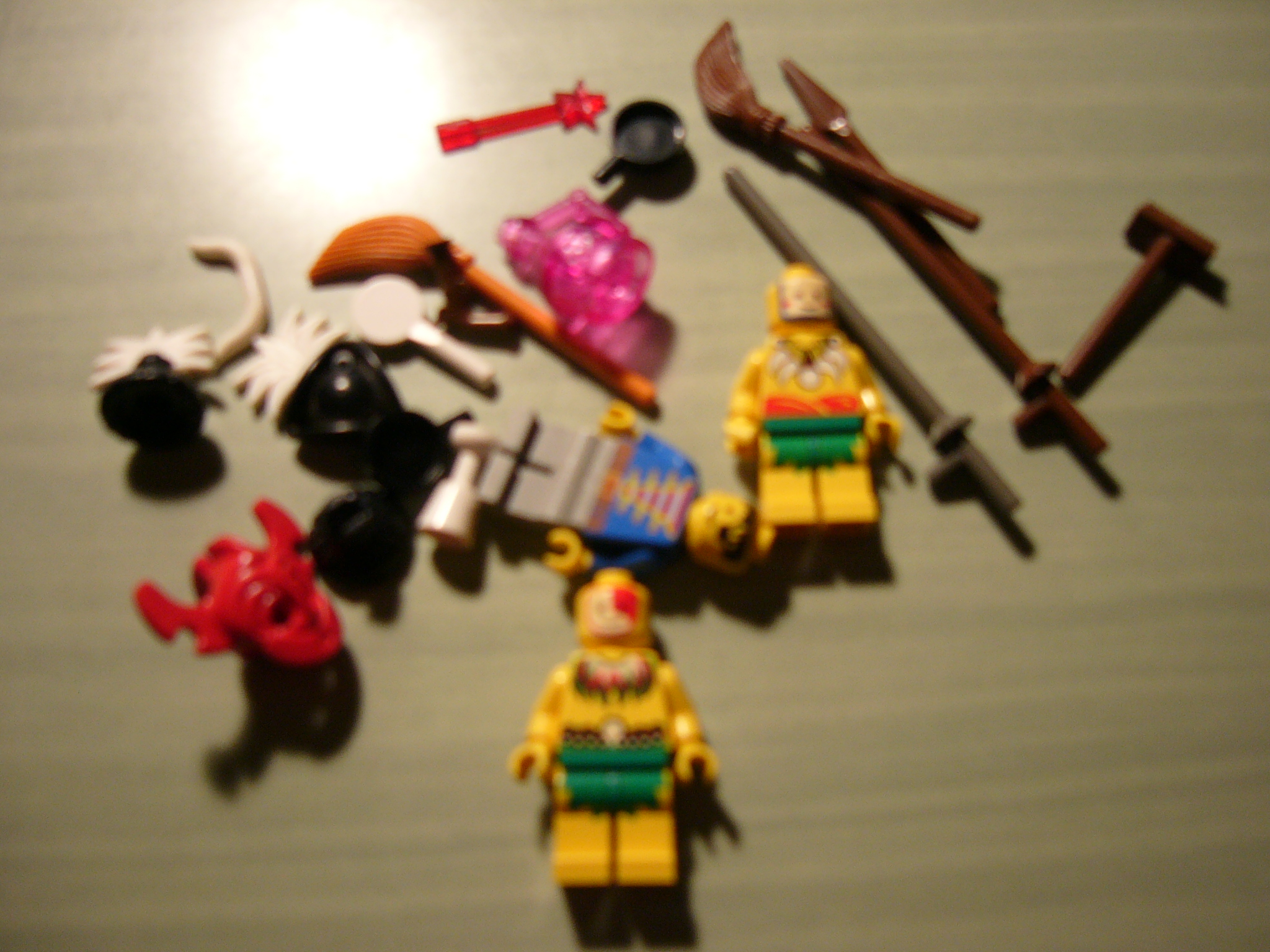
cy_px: 476
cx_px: 635
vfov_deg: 40.7
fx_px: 1284
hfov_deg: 52.6
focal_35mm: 35
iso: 150
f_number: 2.8
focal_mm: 5.8
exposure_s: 1/15
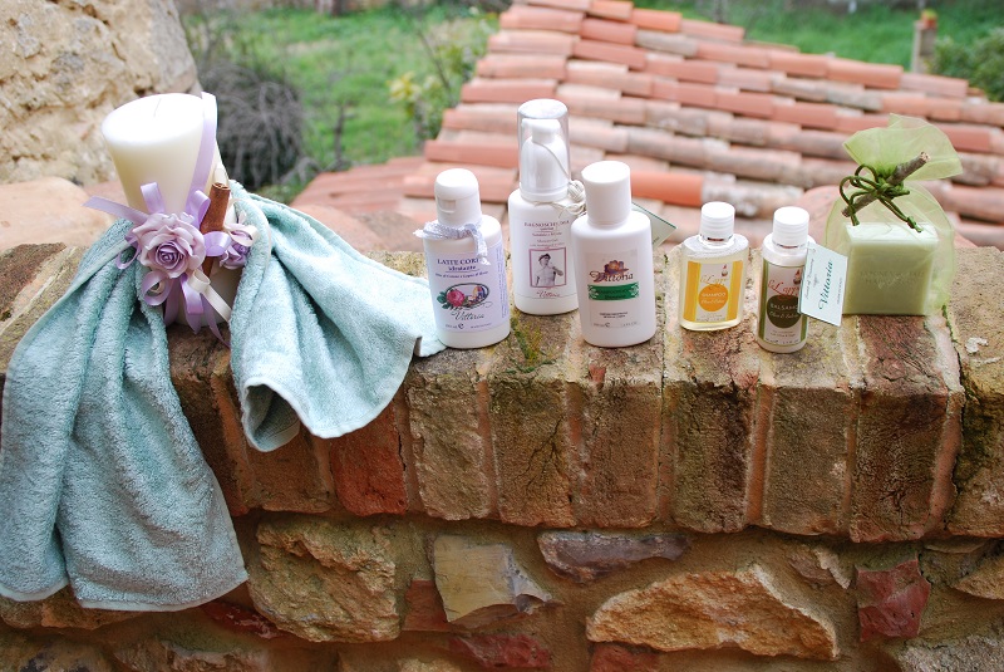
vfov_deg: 32.0
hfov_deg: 46.4
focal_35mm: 42
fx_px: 1172
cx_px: 502
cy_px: 336
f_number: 5.6
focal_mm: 28
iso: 200
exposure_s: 1/125
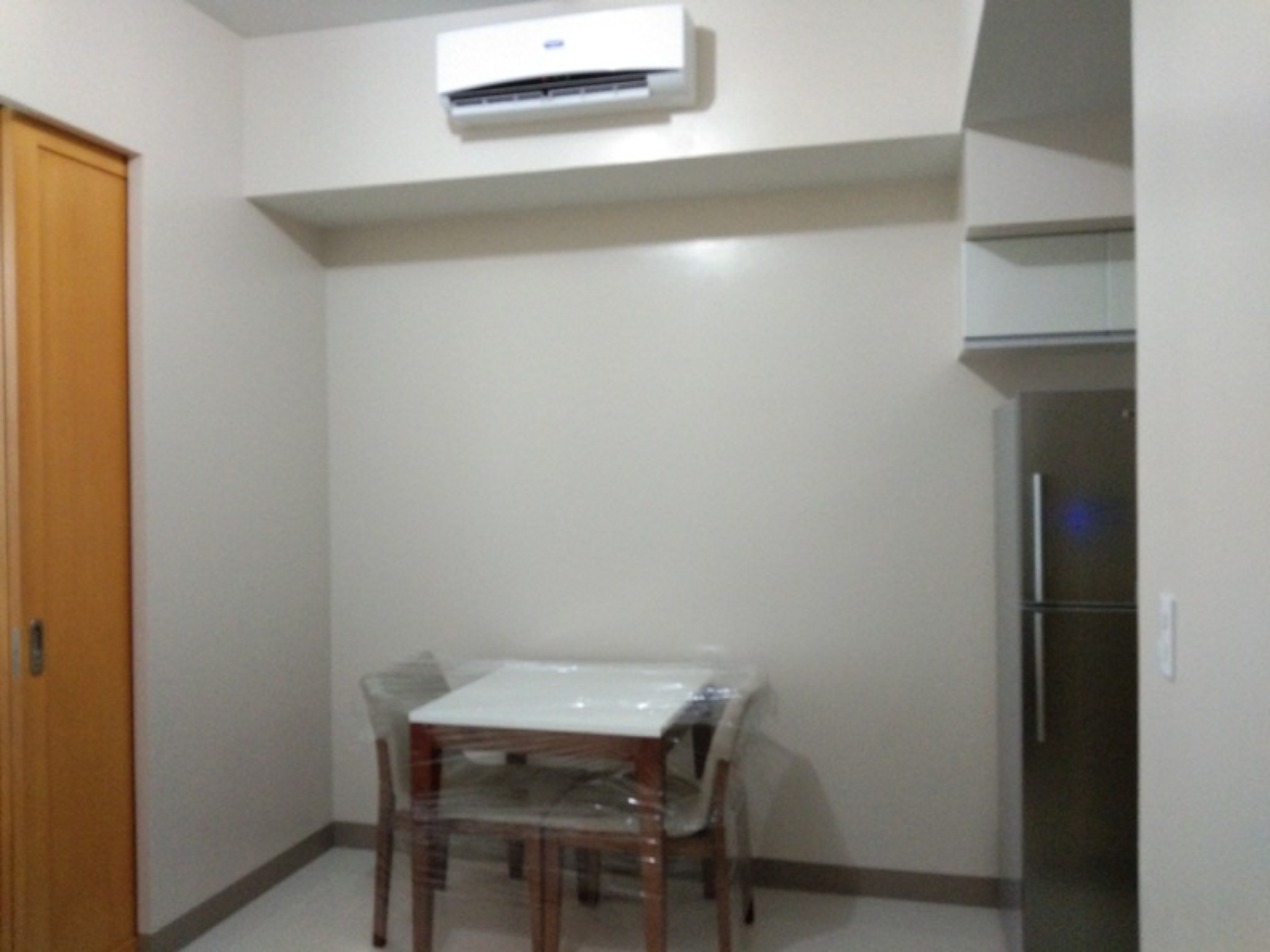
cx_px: 635
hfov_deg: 58.4
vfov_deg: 45.4
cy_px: 476
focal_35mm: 31
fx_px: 1137
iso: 400
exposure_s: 1/14.3
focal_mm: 3.69
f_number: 2.2
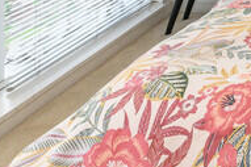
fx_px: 599
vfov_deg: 12.9
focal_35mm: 86
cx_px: 327
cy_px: -207
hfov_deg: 21.4
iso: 500
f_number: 8
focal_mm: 16
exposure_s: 1/200
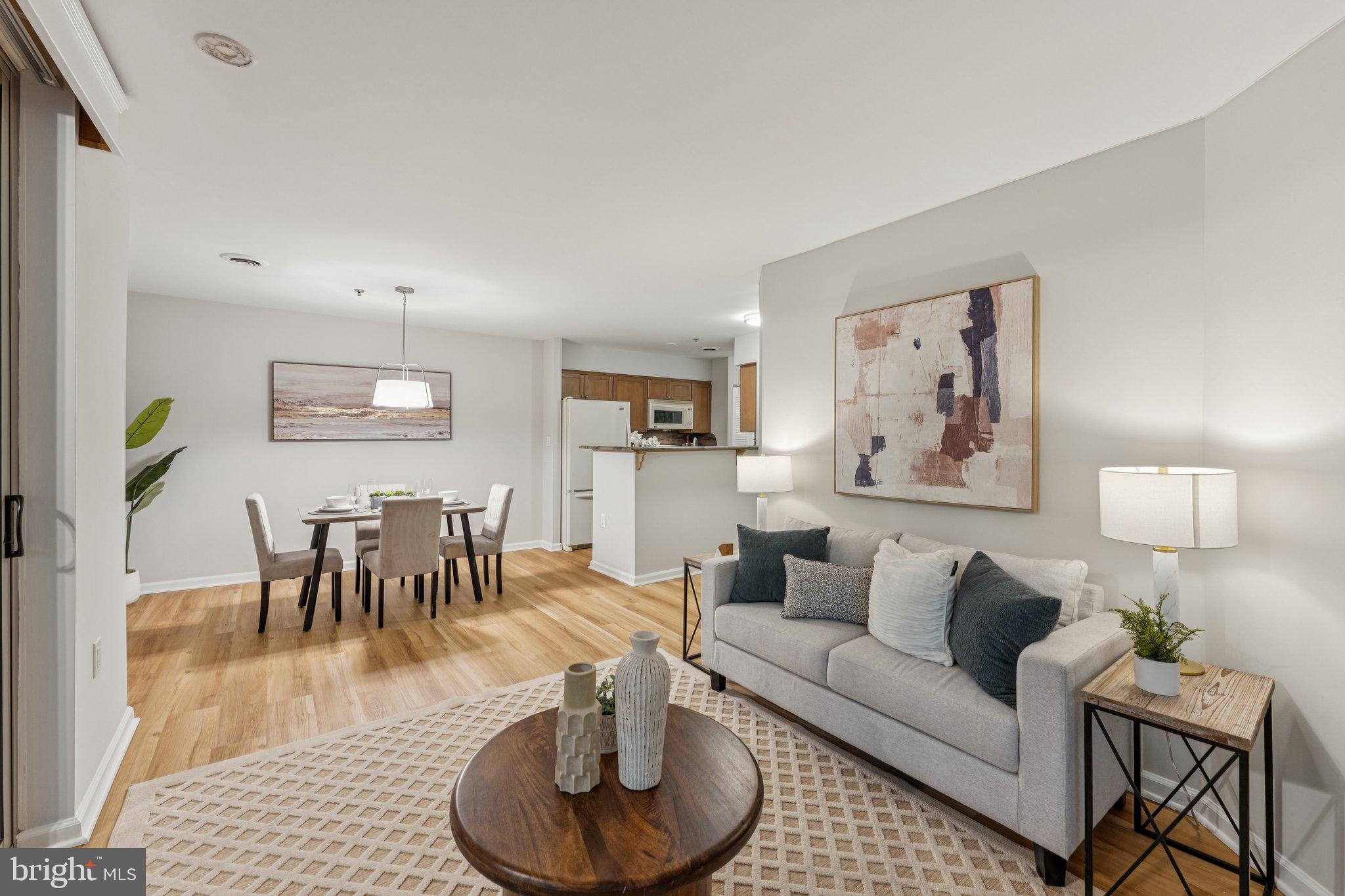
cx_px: 672
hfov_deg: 104.3
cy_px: 448
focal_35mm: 14
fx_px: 523
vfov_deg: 81.2
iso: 200
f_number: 8
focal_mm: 14
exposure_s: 1/4
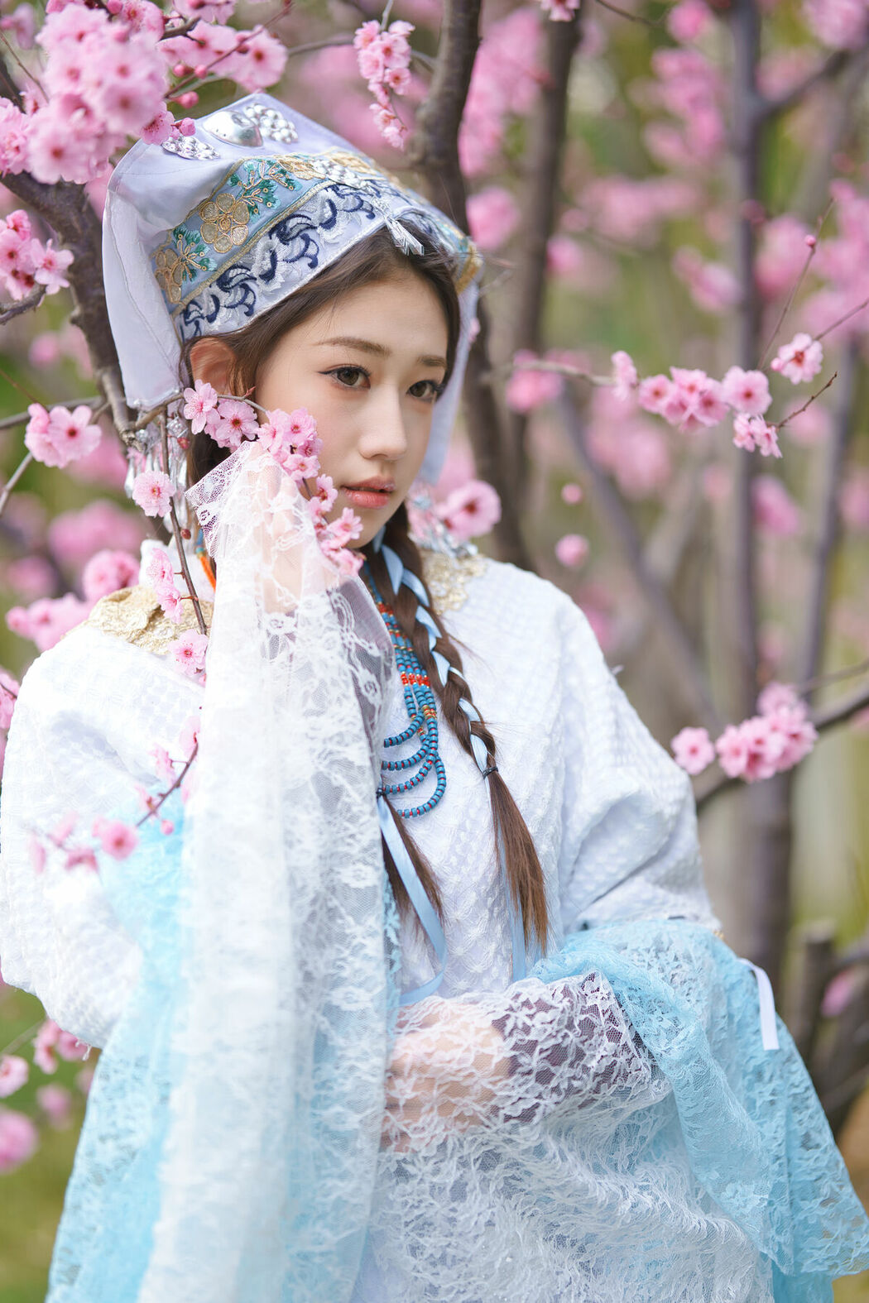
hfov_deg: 16.1
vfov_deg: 23.9
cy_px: 652
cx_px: 434
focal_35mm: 85
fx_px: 3077
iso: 100
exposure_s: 1/640
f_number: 1.4
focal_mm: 85
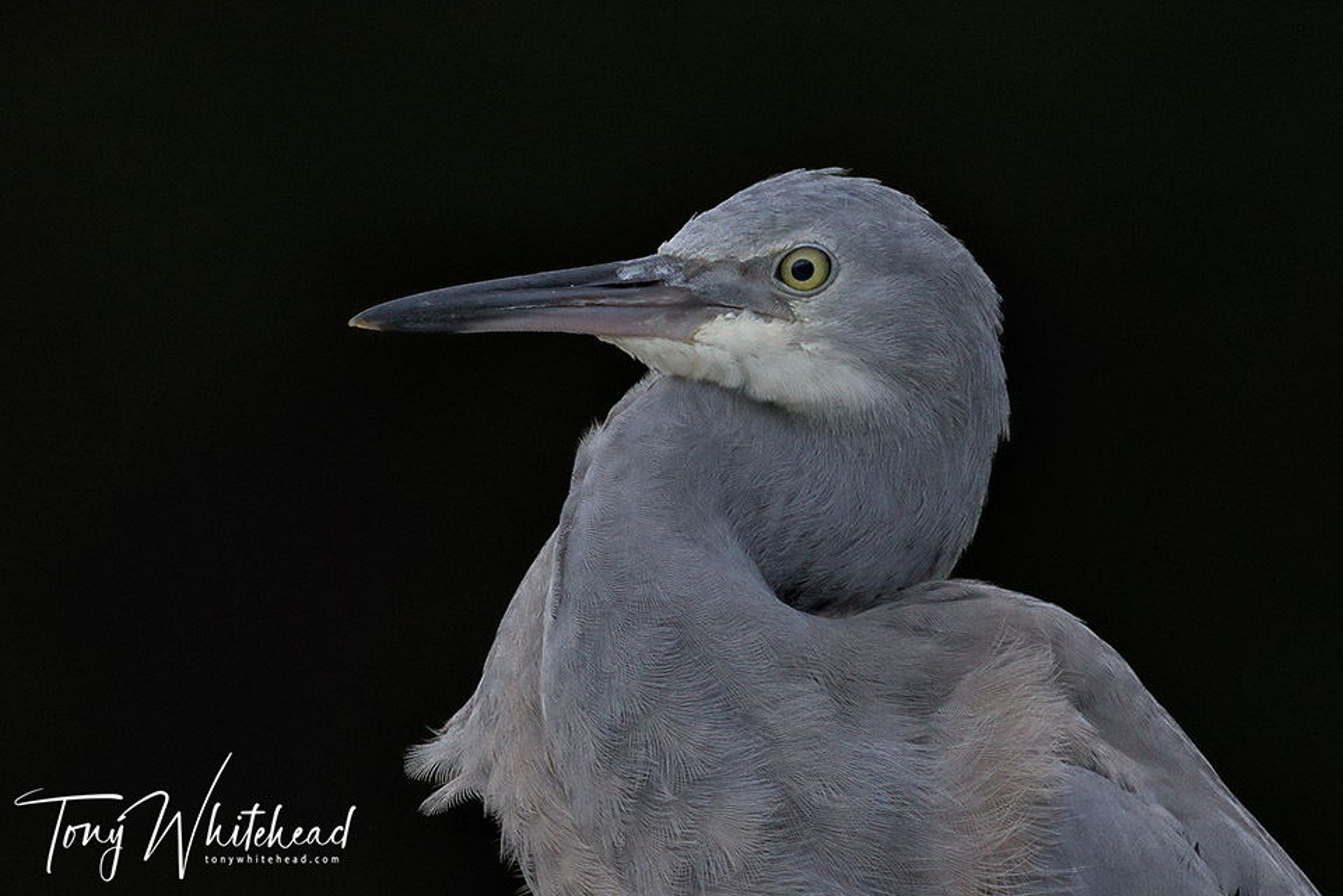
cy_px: 448
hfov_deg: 5.2
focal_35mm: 400
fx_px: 14921
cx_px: 672
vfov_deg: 3.4
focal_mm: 400
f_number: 8
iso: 1600
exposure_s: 1/1000
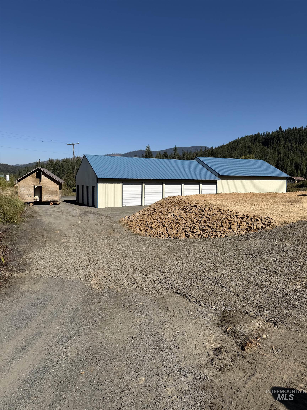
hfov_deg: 56.8
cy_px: 205
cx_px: 154
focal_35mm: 24
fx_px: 284
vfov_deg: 71.6
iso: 80
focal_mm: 6.76
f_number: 1.78
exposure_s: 1/6173
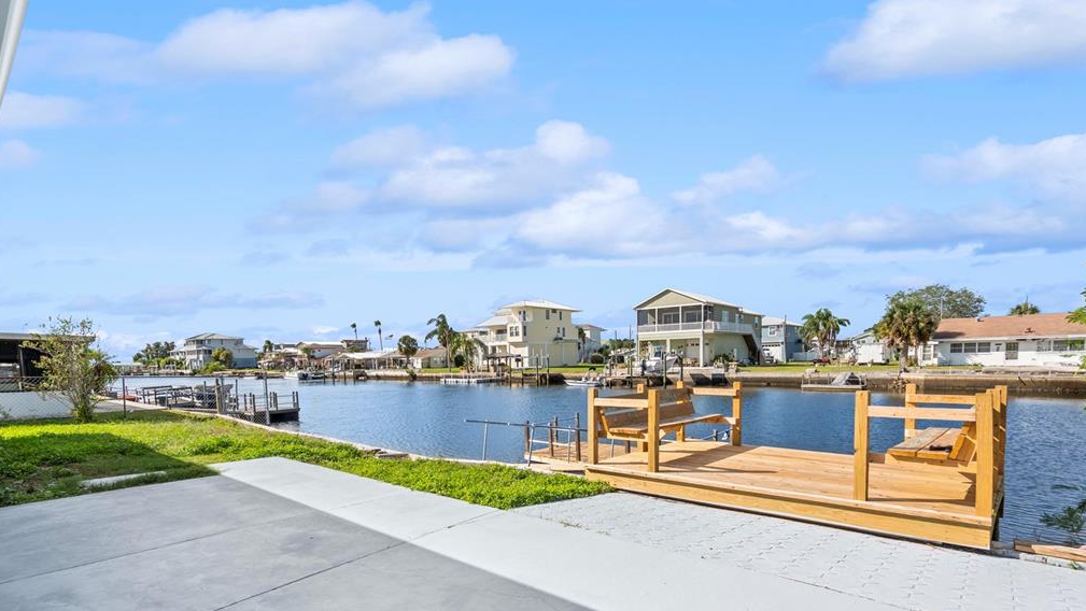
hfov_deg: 95.9
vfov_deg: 63.7
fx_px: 490
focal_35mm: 17
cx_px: 546
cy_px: 350
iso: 250
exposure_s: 1/250
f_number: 9
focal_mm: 16
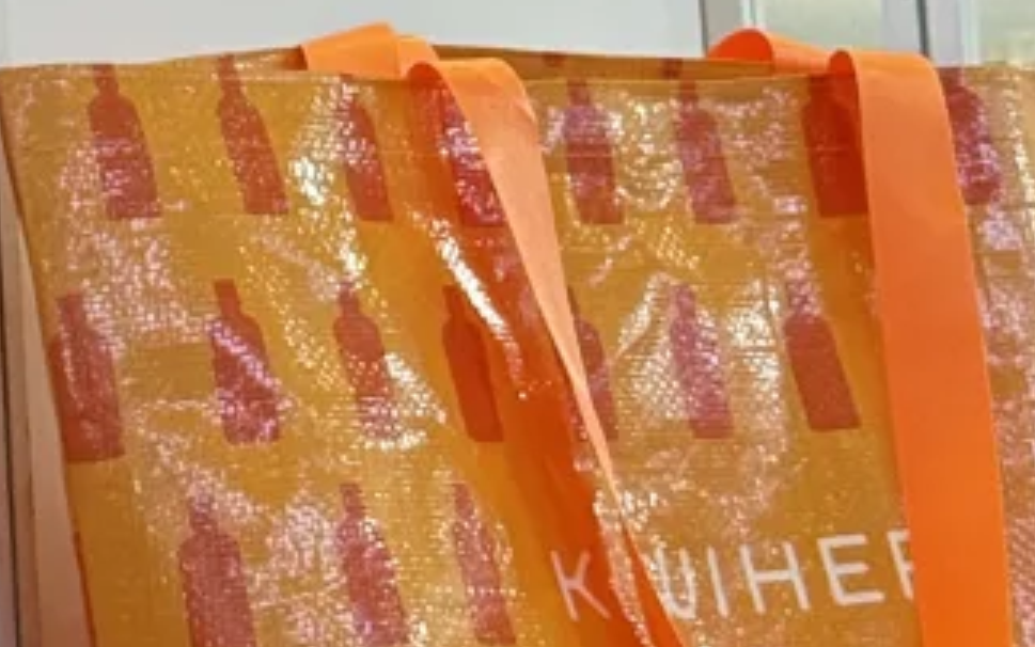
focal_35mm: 227
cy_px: -788
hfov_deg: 9.1
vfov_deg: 5.6
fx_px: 6404
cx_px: -407
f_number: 1.78
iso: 160
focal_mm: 6.76
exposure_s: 1/100
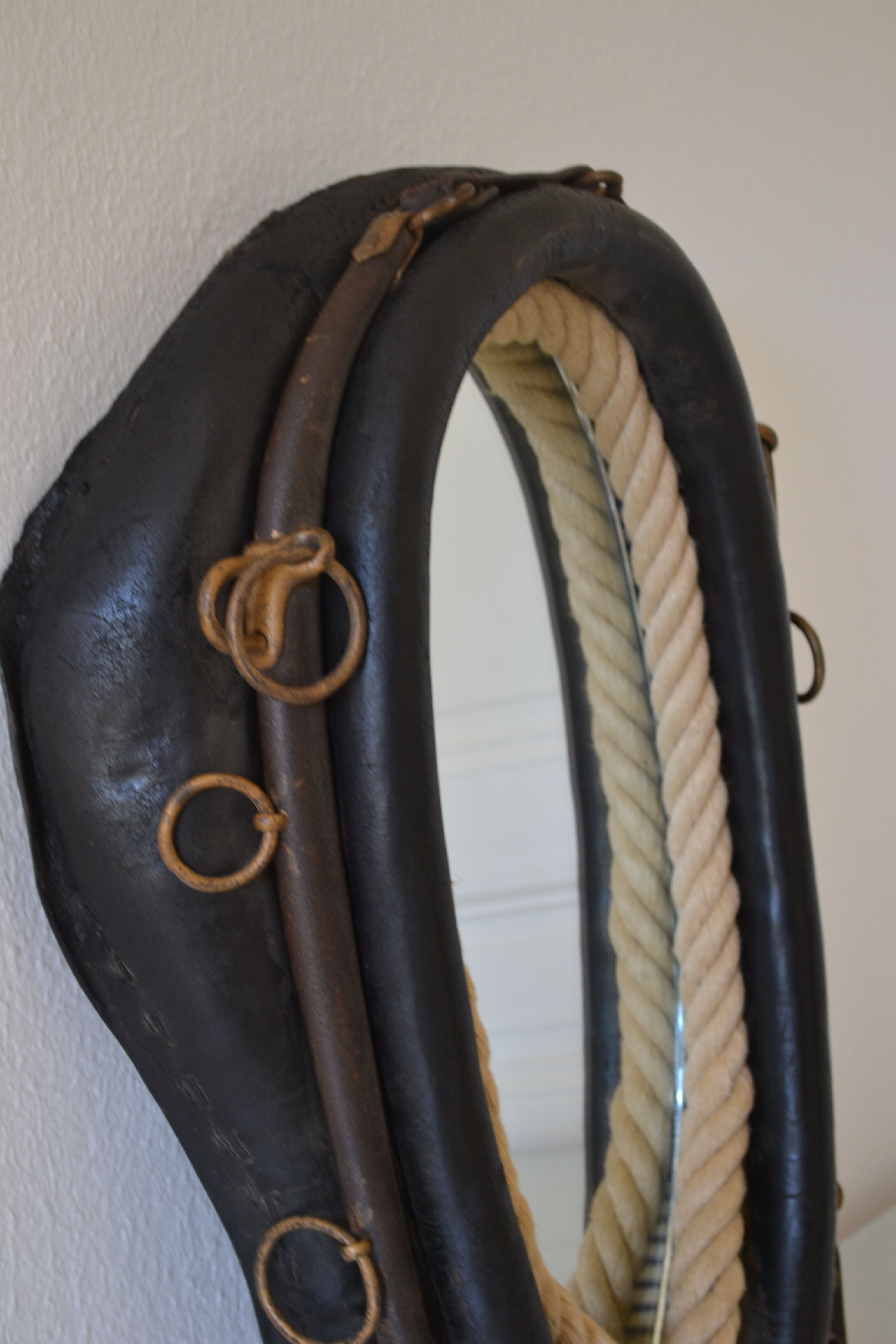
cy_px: 672
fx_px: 3080
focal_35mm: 82
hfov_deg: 16.6
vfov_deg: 24.6
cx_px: 448
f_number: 5.6
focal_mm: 55
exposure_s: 1/15
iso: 400
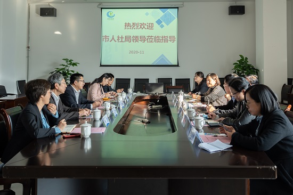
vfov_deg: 38.3
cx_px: 146
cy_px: 98
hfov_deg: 55.1
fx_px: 281
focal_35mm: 34
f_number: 2.8
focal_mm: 23
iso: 100
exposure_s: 1/50
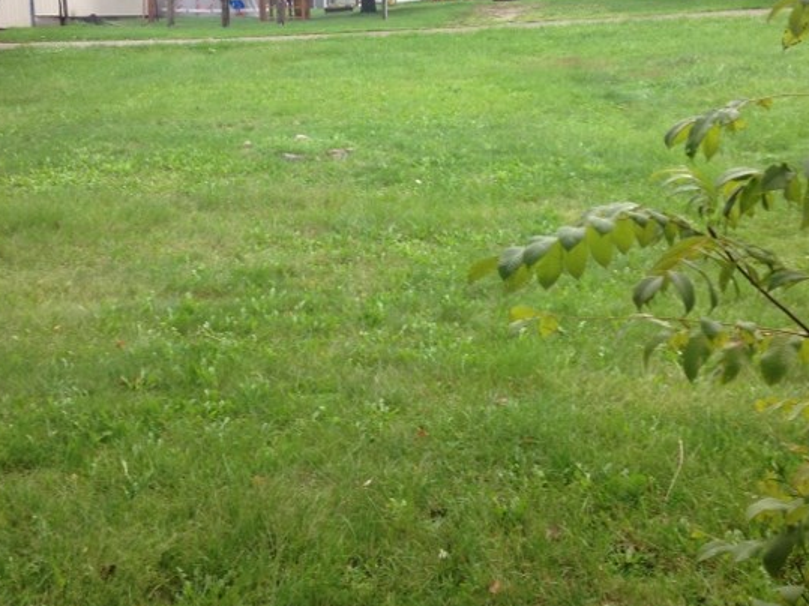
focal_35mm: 49
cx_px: 365
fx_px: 1145
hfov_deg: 38.9
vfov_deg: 29.4
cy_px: 190
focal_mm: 4.12
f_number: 2.4
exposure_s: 1/120
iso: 50
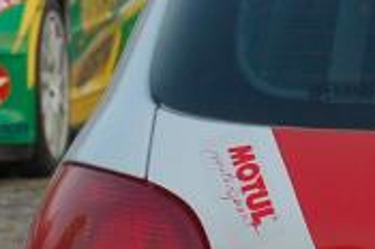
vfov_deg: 2.4
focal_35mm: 580
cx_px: 748
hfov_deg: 3.5
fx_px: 6031
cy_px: 267
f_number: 8
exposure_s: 1/80
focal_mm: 66
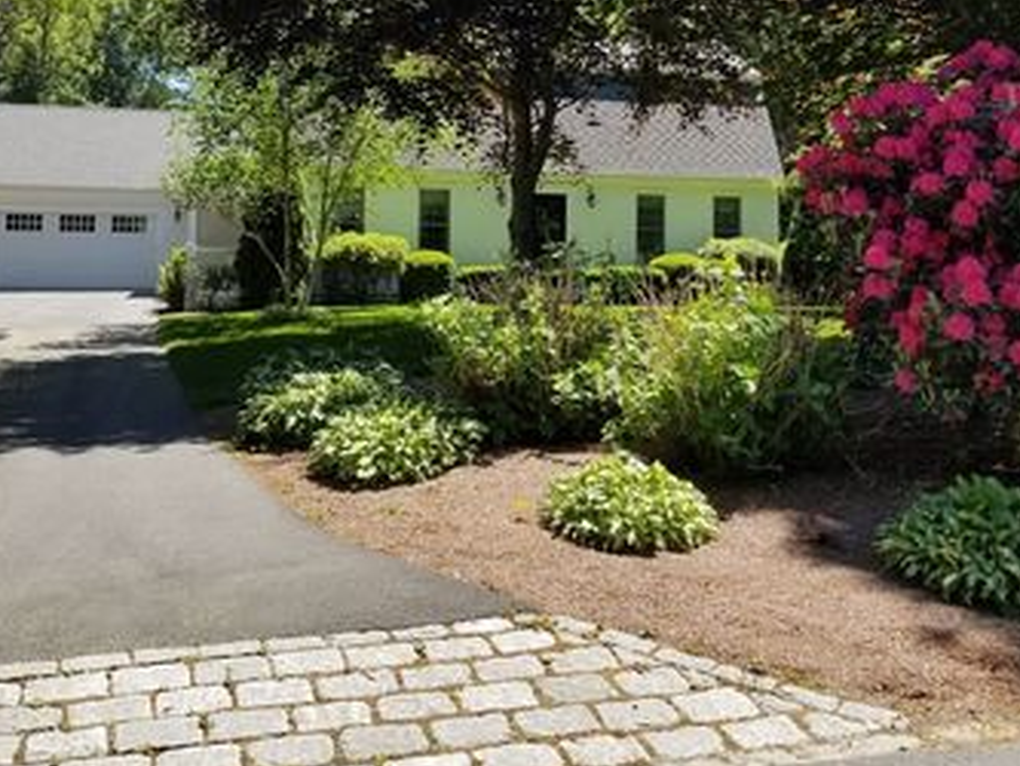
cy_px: 201
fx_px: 1150
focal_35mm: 39
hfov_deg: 47.8
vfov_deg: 36.1
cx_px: 533
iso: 50
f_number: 1.7
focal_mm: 4.3
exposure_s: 1/1718
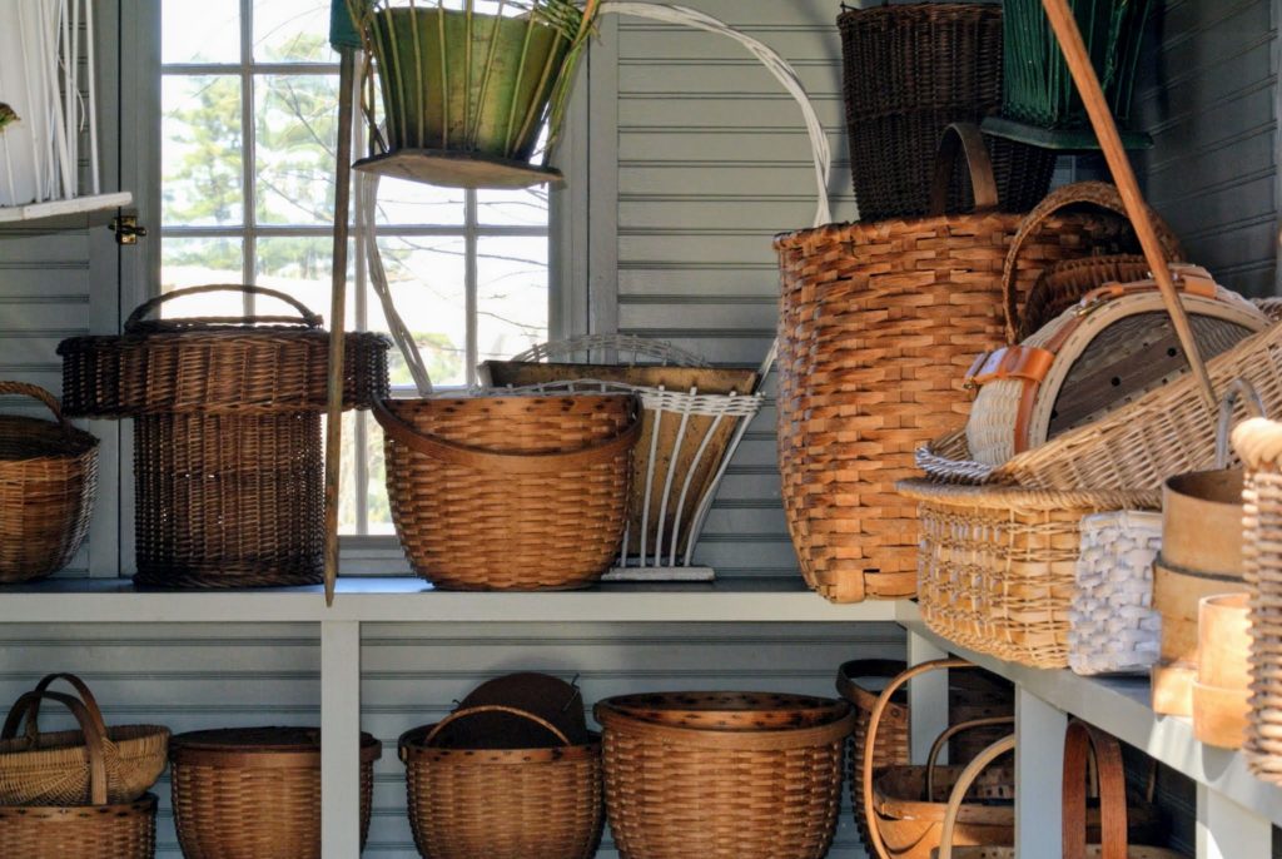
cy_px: 430
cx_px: 641
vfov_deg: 13.3
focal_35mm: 103
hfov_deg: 19.8
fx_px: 3673
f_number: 6.3
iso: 200
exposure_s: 1/60
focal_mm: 38.5
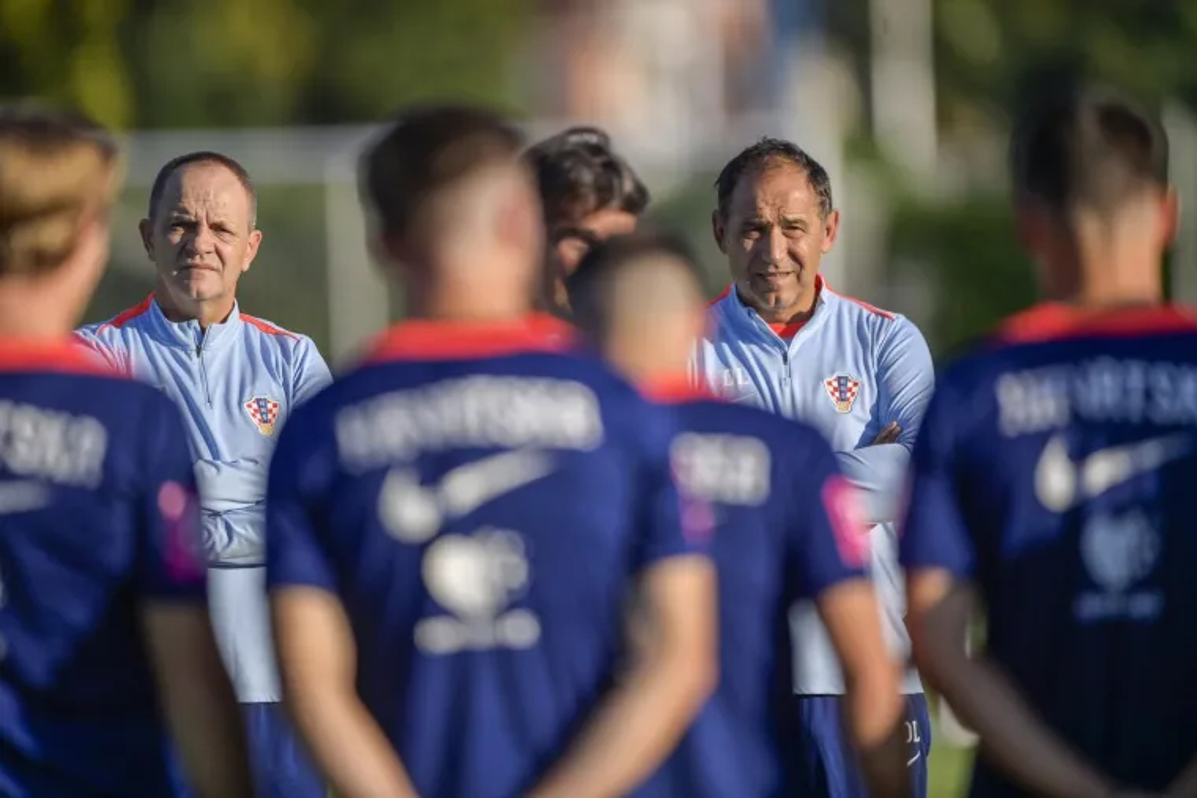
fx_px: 13302
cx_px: 598
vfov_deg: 3.4
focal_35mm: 400
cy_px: 399
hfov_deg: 5.2
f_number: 2.8
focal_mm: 400
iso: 100
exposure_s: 1/2500
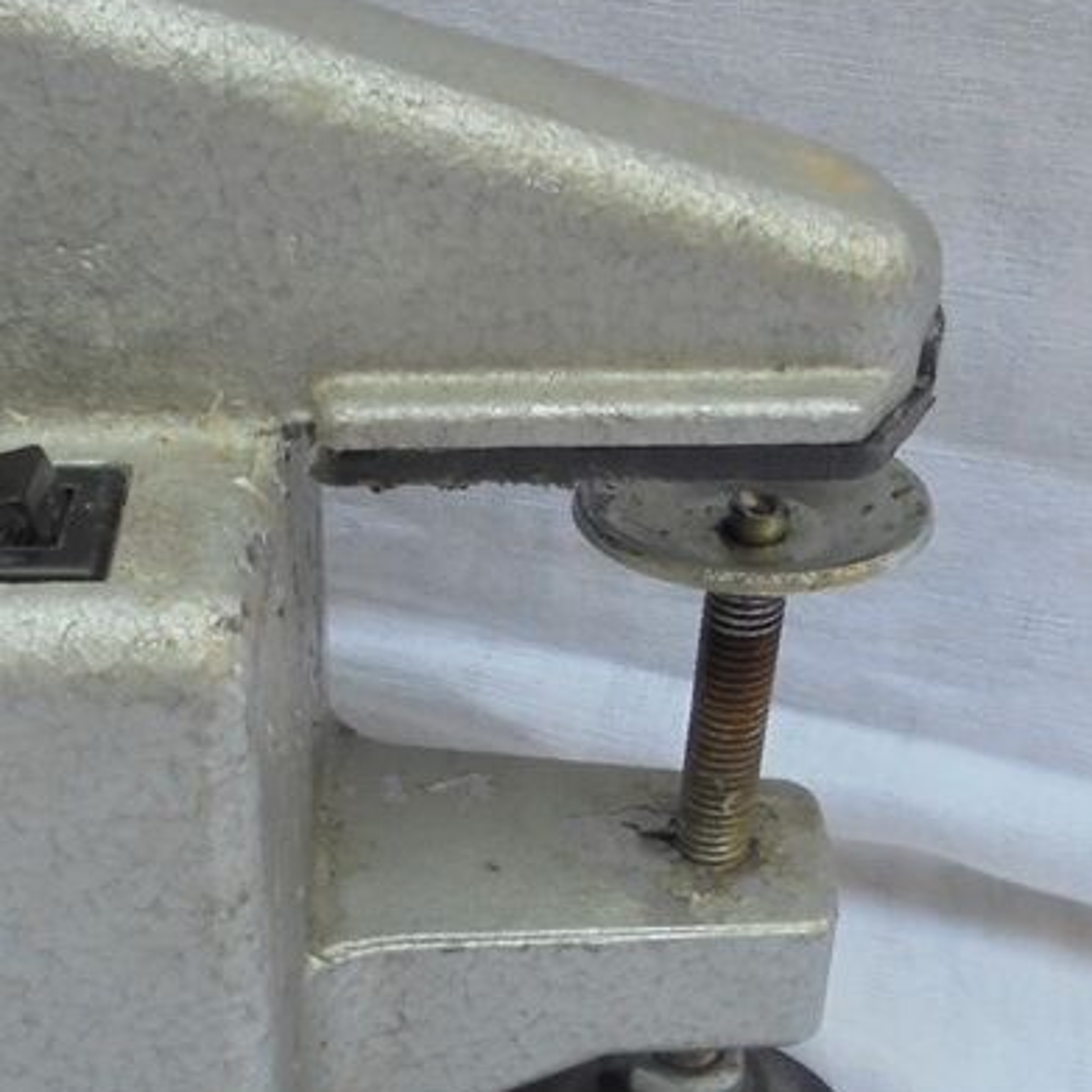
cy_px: 824
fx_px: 2106
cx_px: 317
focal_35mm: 59
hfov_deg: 28.8
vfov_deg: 28.6
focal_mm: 5.3
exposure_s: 1/30
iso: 100
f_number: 3.7
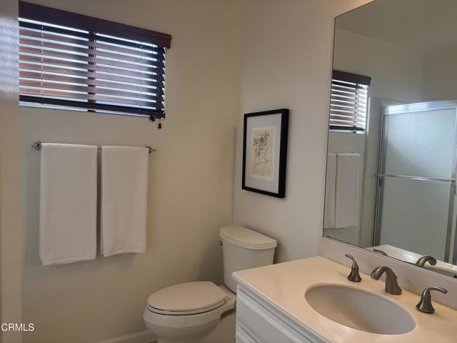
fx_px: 317
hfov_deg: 71.6
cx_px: 228
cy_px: 172
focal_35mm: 24
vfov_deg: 56.8
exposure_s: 1/173
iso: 80
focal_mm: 6.76
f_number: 1.78
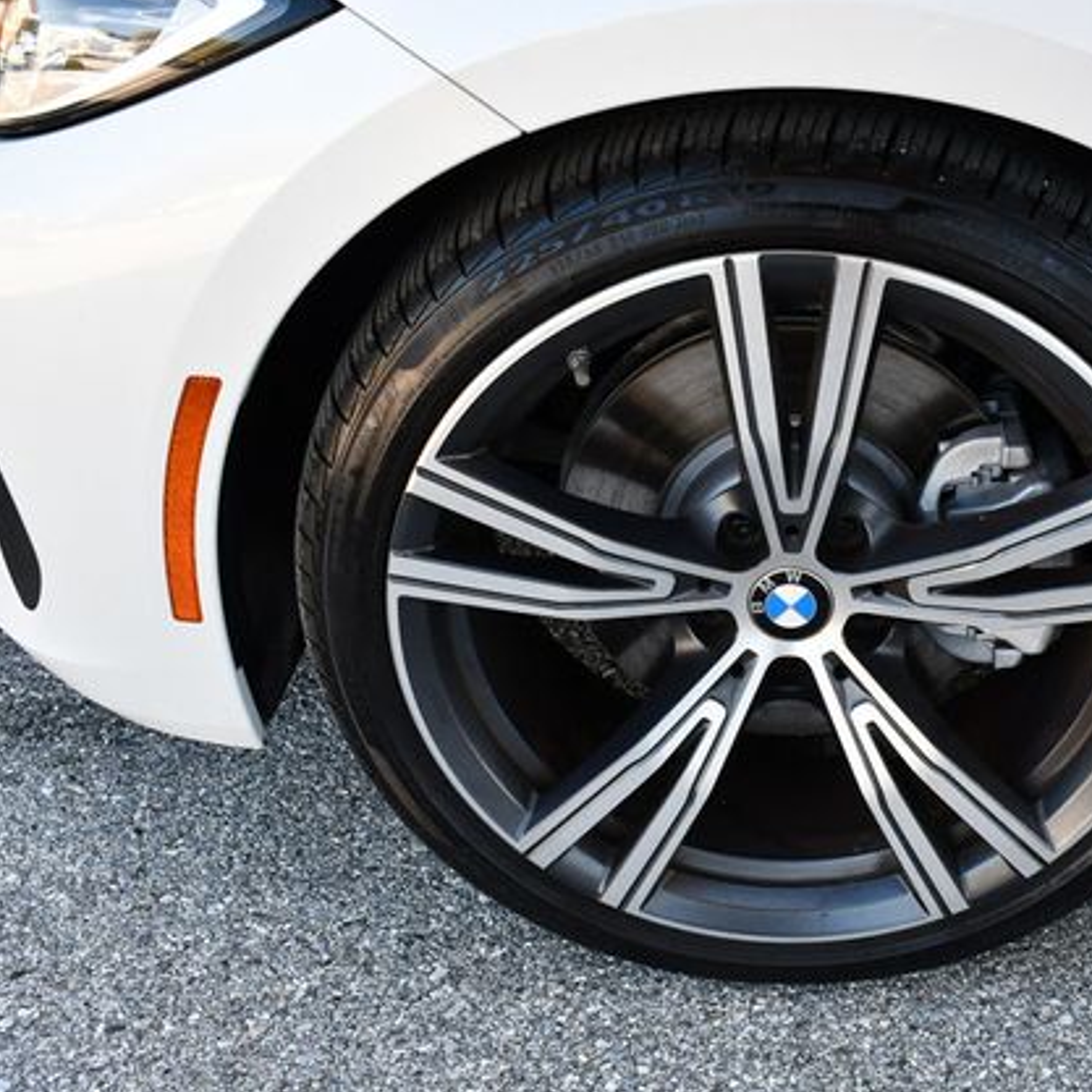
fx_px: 1677
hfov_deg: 35.4
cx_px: 791
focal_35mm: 47
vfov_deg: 36.1
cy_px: 547
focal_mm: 18
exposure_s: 1/250
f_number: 5
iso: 400
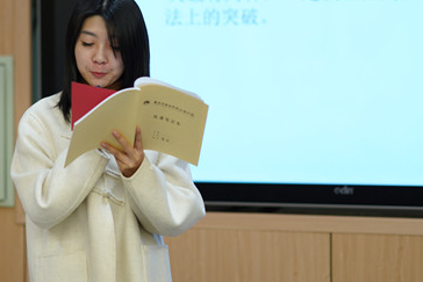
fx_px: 2057
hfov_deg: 11.7
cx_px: 113
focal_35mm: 175
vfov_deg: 7.8
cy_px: 78
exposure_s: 1/160
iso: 200
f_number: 1.4
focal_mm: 85
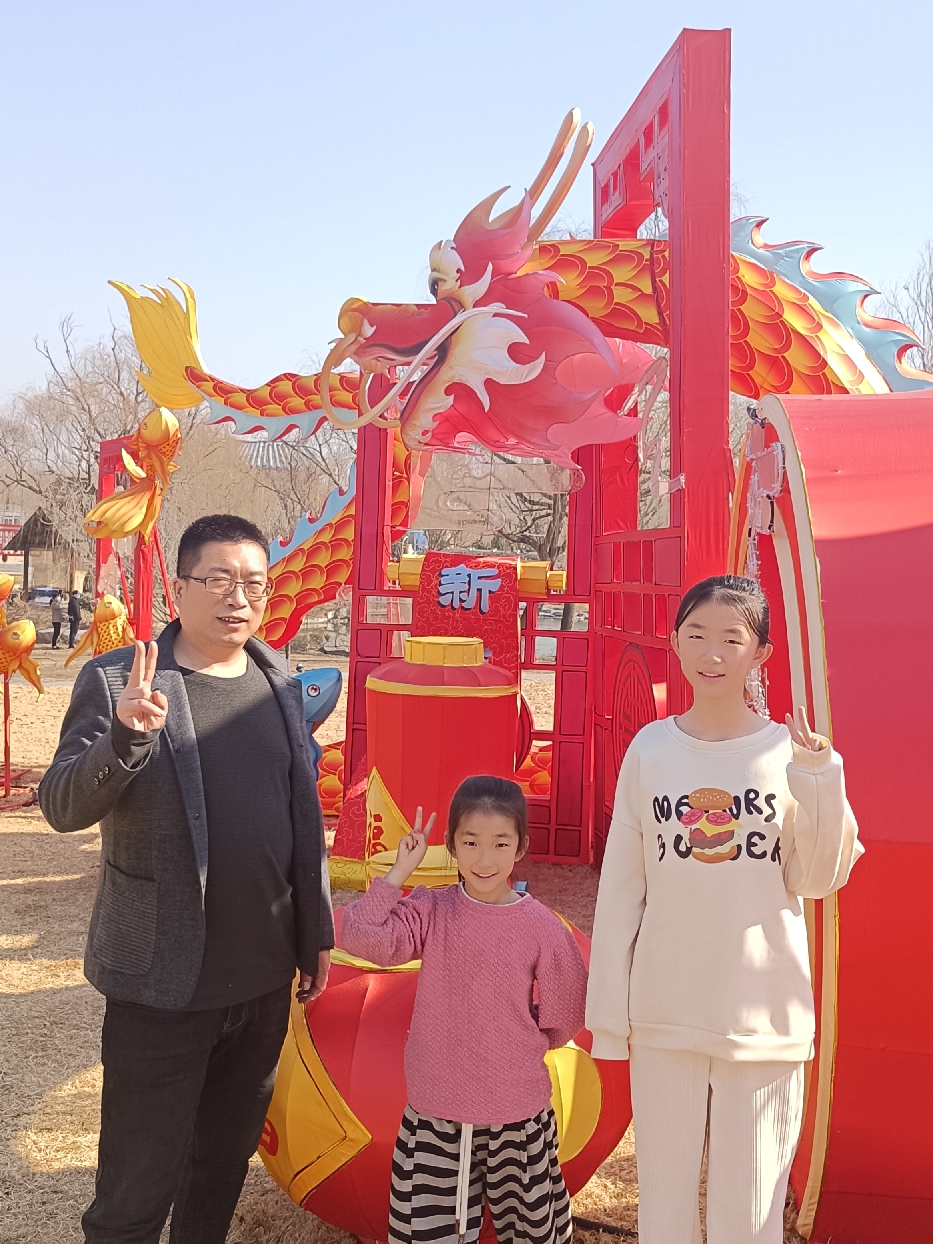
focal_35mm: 35
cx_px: 515
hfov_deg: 40.7
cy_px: 588
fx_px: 1258
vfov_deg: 52.6
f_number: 1.9
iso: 100
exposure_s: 1/341
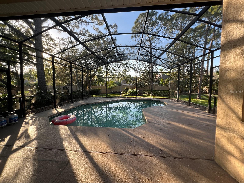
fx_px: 92
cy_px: 92
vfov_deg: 89.9
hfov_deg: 106.2
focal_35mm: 13
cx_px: 122
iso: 32
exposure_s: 1/136
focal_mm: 1.57
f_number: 1.8
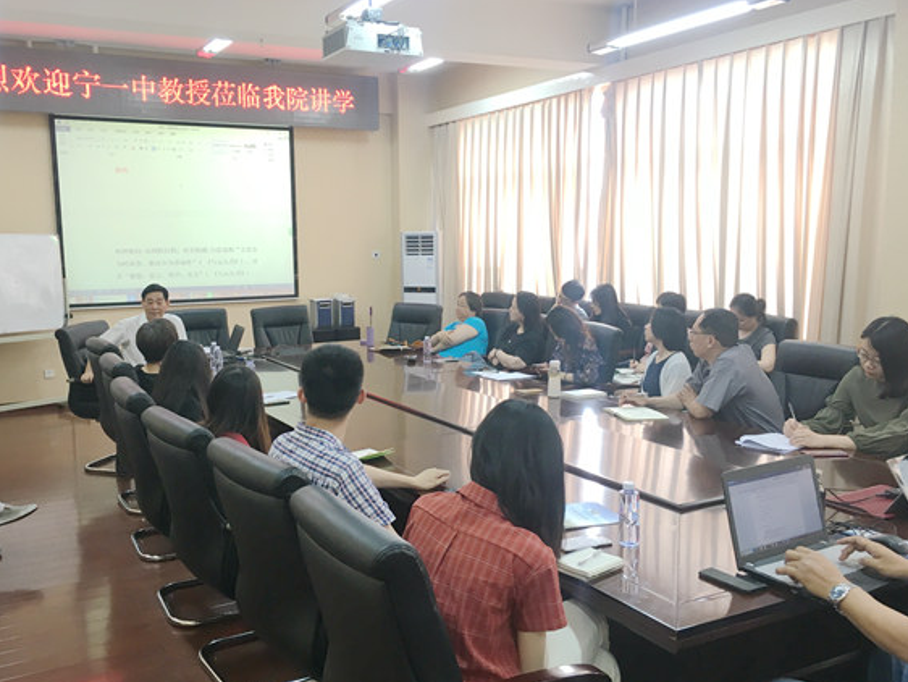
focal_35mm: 33
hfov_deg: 55.2
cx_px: 397
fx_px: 866
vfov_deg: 43.0
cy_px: 357
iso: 80
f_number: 2.2
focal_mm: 4.15
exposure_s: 1/33
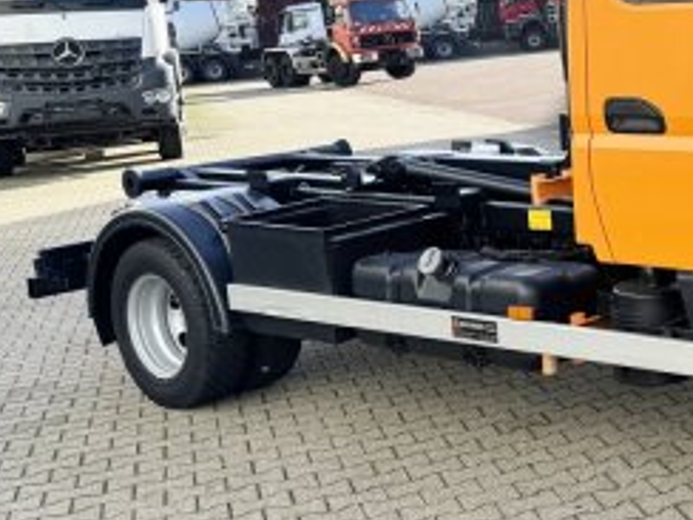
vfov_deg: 23.1
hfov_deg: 26.6
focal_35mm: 63
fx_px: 1261
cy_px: 139
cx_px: 869
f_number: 1.78
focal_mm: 6.86
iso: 80
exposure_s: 1/1678
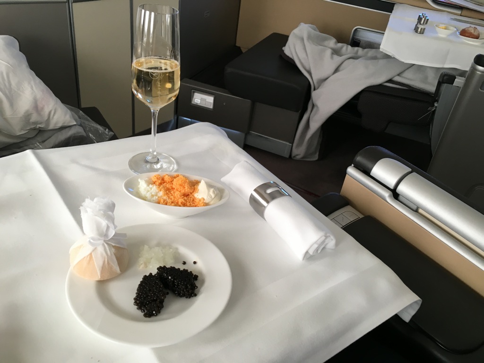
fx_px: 405
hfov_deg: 61.7
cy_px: 182
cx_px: 242
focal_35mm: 29
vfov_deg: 48.2
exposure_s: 1/30
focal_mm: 4.15
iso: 50
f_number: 2.2
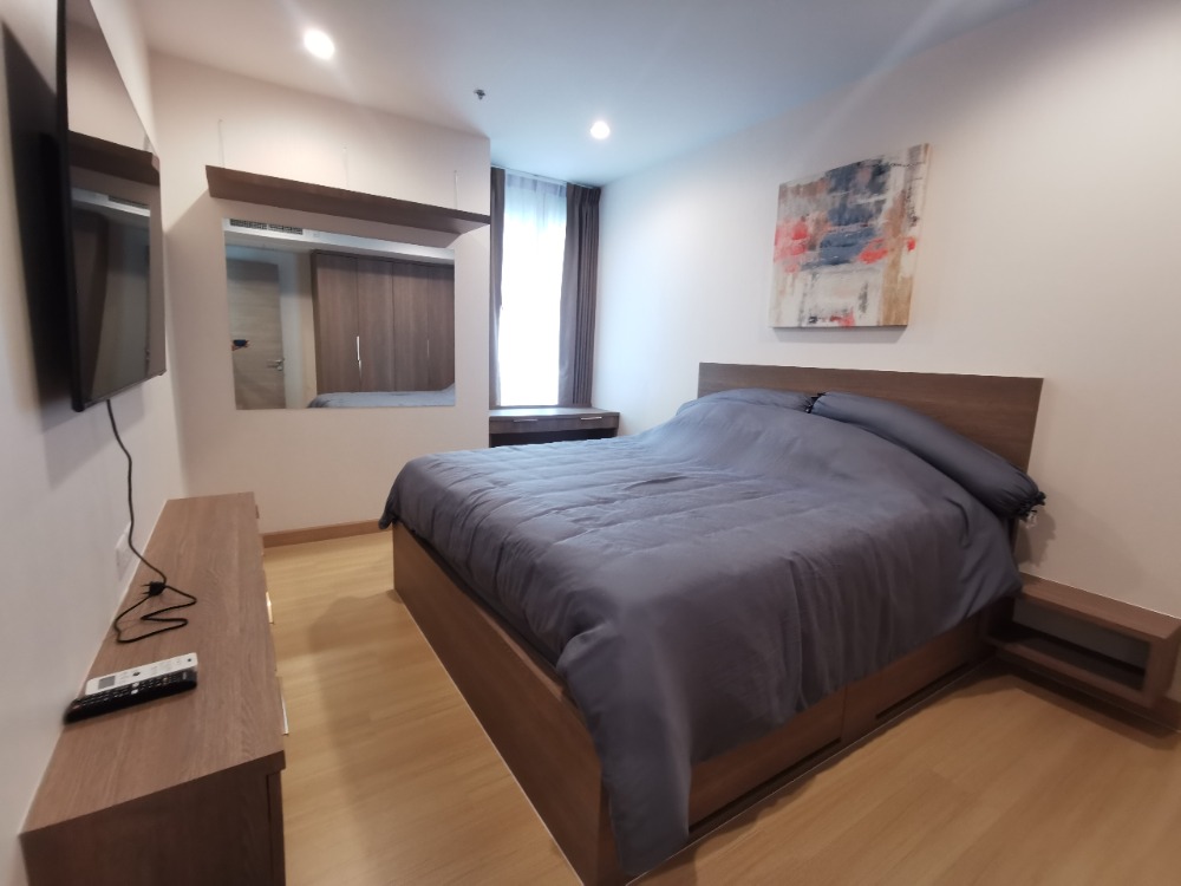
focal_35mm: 16
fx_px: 546
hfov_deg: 94.5
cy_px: 443
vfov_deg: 78.1
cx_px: 590
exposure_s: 1/33.3
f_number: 2.2
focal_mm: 2.35
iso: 250
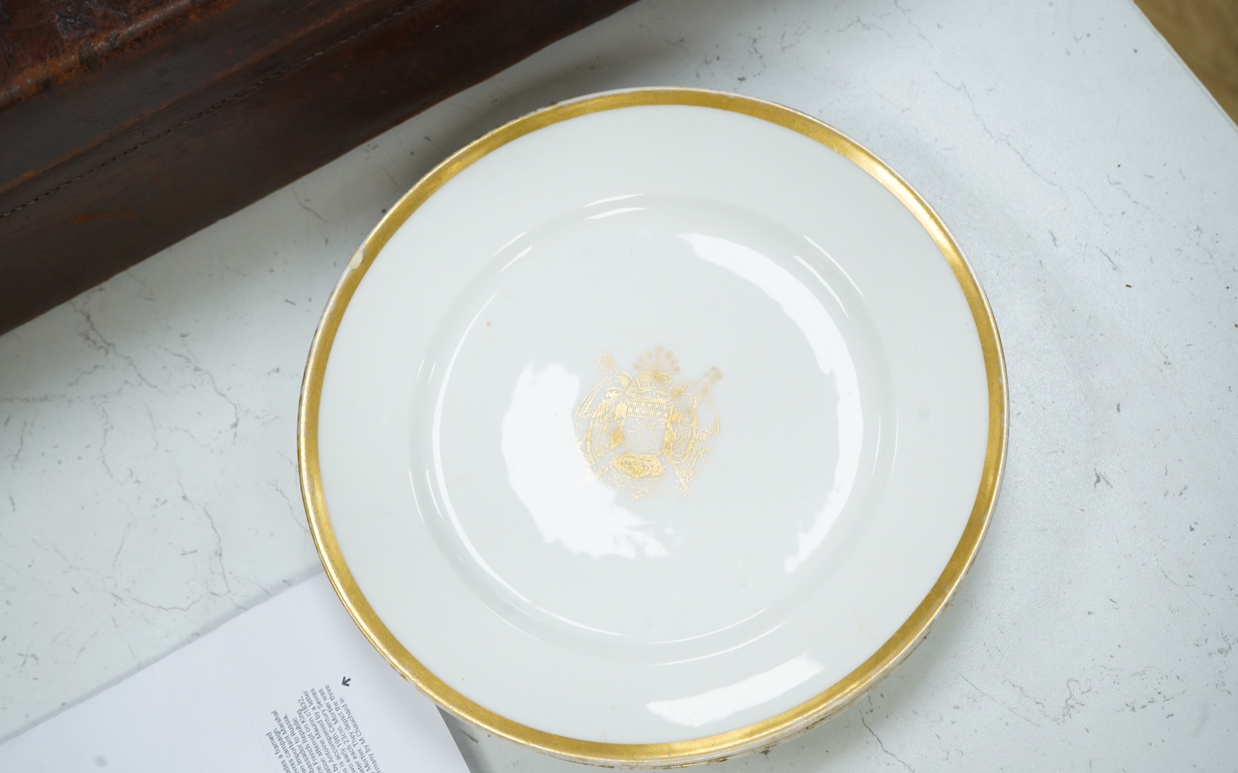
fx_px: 1484
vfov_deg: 29.2
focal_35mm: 44
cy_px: 408
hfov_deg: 45.3
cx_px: 619
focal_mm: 43
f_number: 8
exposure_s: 1/125
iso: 2500
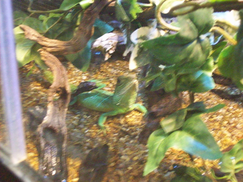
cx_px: 122
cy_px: 91
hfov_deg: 34.3
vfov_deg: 26.1
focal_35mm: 56
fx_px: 393
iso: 800
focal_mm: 9.4
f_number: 3.4
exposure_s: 1/10.7
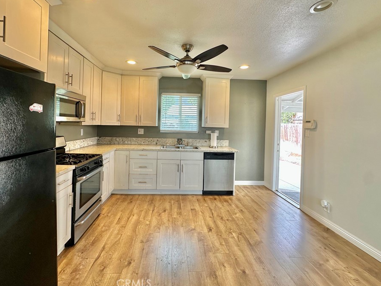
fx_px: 176
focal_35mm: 16
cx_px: 180
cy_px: 126
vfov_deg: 77.8
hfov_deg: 94.4
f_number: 2.2
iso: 80
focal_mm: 2.22
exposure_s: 1/120
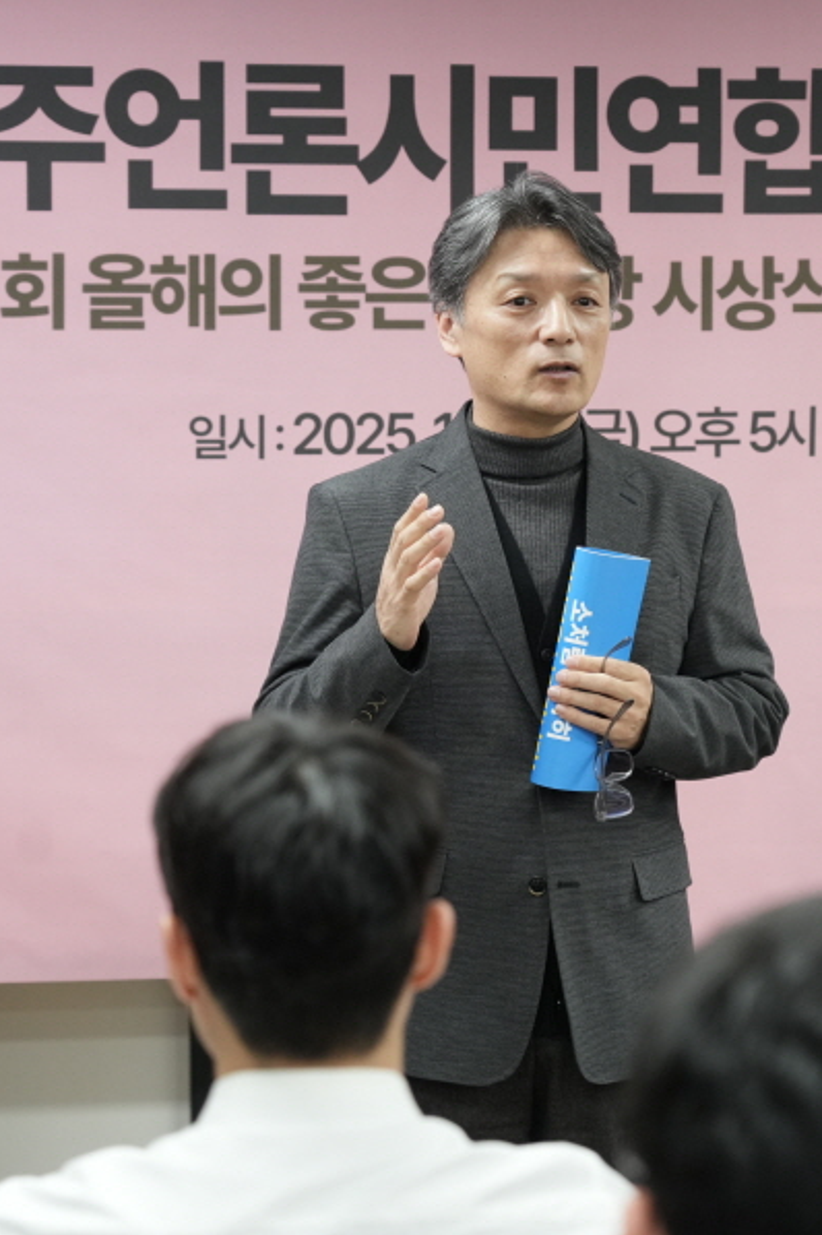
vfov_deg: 16.4
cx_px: 556
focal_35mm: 125
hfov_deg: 10.9
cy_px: 618
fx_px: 4286
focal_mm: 83
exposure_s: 1/200
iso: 2000
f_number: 4
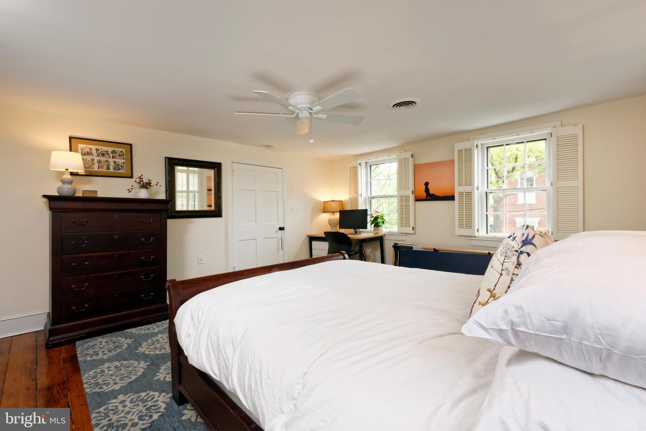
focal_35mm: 14
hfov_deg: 104.2
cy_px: 216
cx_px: 323
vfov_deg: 81.2
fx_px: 251
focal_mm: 14
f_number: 13
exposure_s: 1/8
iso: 250
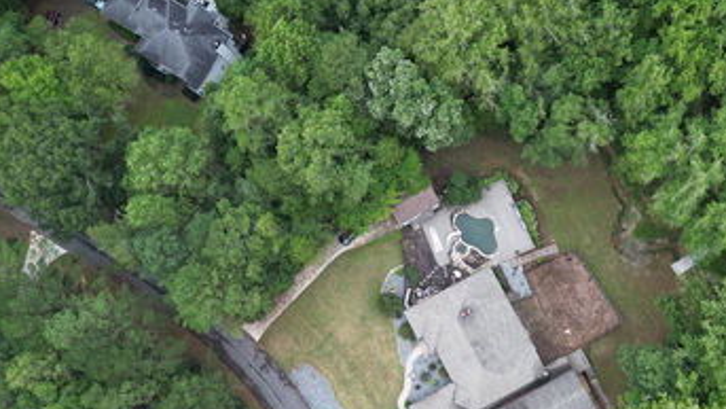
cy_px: 282
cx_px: 504
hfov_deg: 50.3
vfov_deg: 30.2
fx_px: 751
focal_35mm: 39
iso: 100
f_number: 1.7
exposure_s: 1/30
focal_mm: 6.72
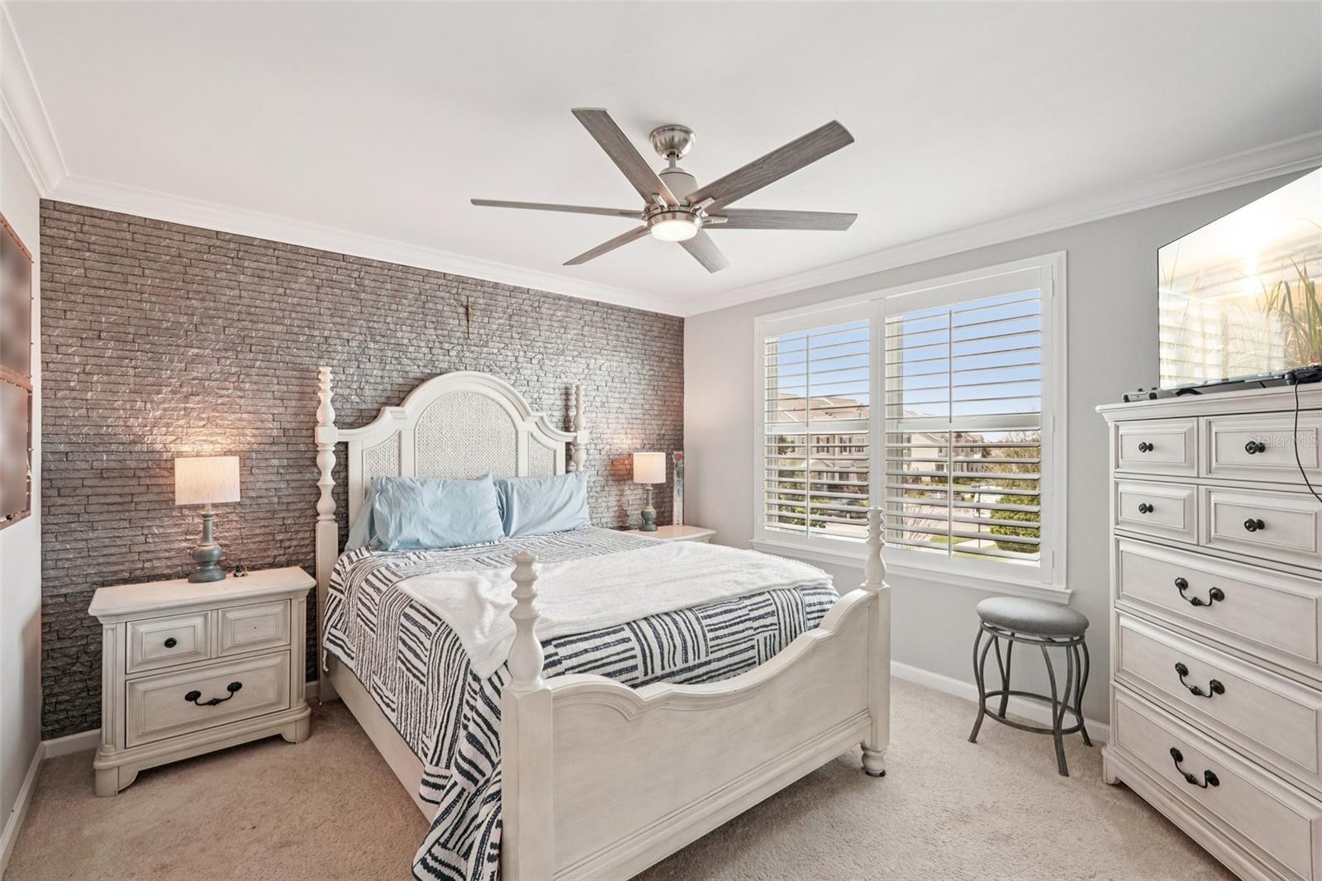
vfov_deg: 73.7
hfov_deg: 96.7
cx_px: 661
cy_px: 440
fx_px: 587
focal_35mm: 16
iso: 400
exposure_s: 1/30
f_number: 8
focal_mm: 16
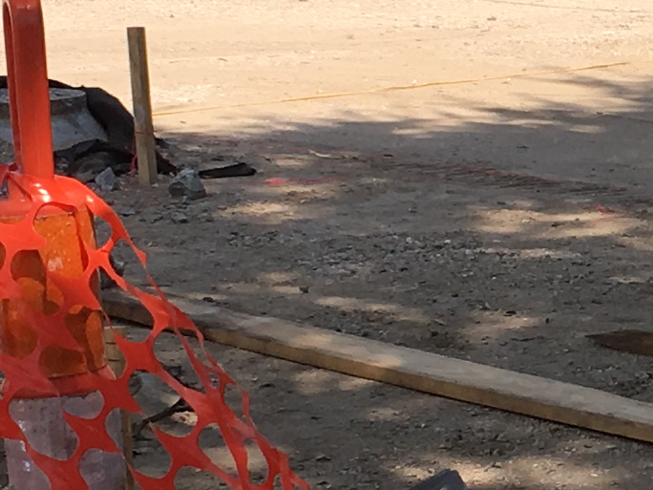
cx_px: 885
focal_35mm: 171
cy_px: 310
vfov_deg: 8.7
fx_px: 3226
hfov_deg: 11.2
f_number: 2.2
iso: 25
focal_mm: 4.15
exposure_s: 1/827
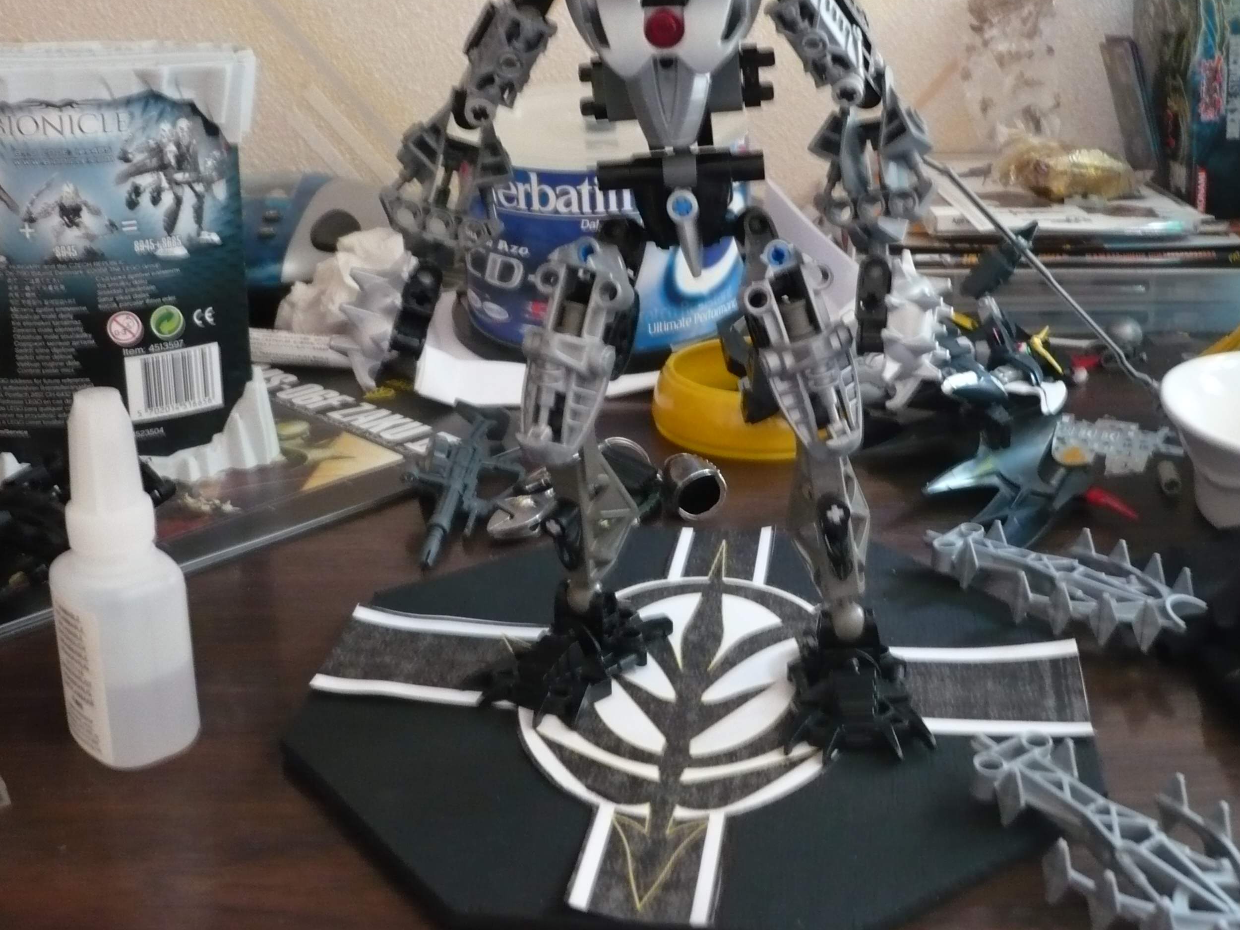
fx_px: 1540
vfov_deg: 33.5
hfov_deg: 43.7
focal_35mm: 43
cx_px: 730
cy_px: 391
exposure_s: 1/8
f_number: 2.8
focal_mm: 5.8
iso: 250
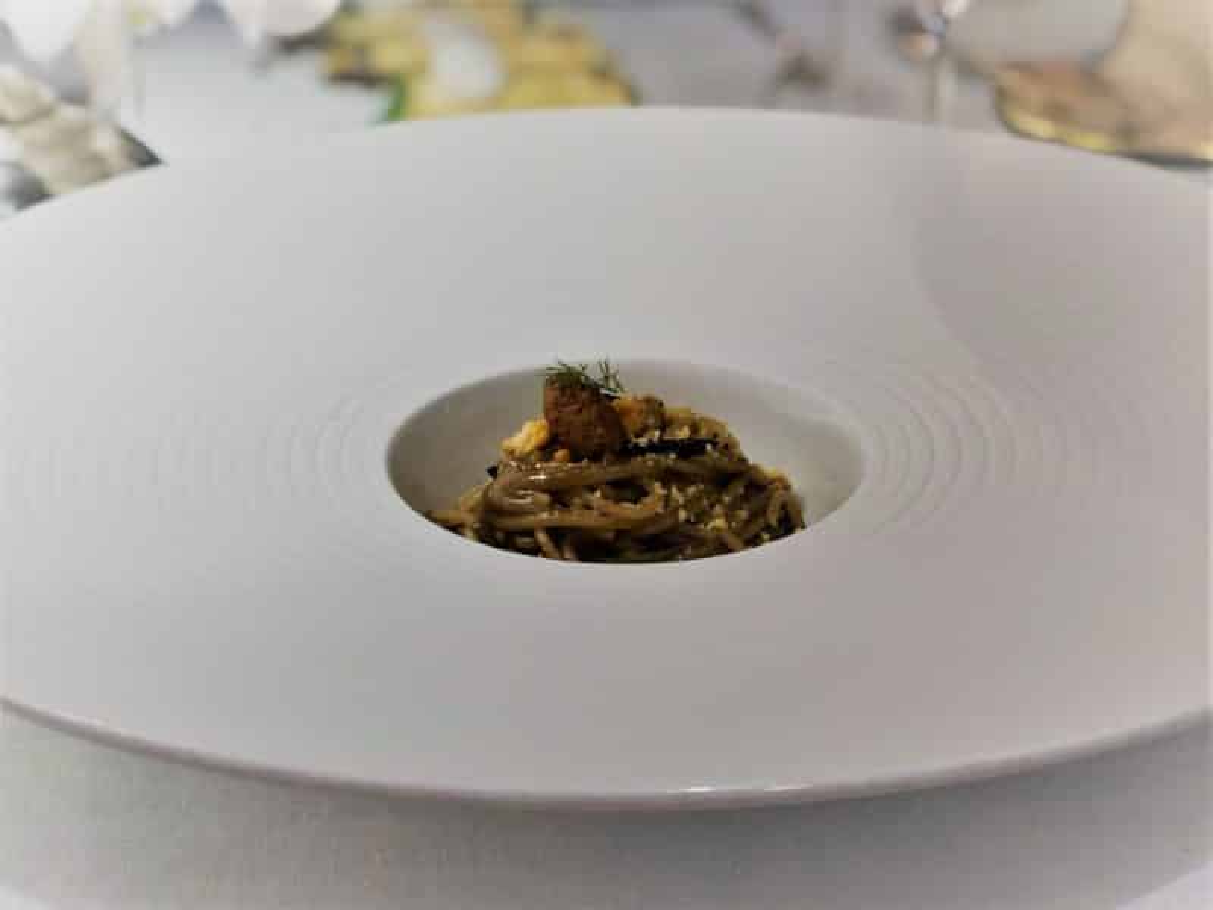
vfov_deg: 25.7
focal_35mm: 57
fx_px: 1997
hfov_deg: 33.8
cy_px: 455
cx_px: 606
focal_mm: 6.6
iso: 400
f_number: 2.8
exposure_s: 1/50
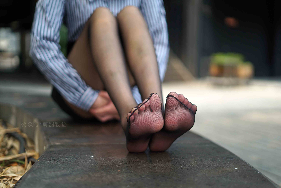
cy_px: 94
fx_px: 390
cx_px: 140
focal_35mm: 50
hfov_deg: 39.6
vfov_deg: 27.0
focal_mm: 50
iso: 100
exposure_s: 1/1600
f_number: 1.8
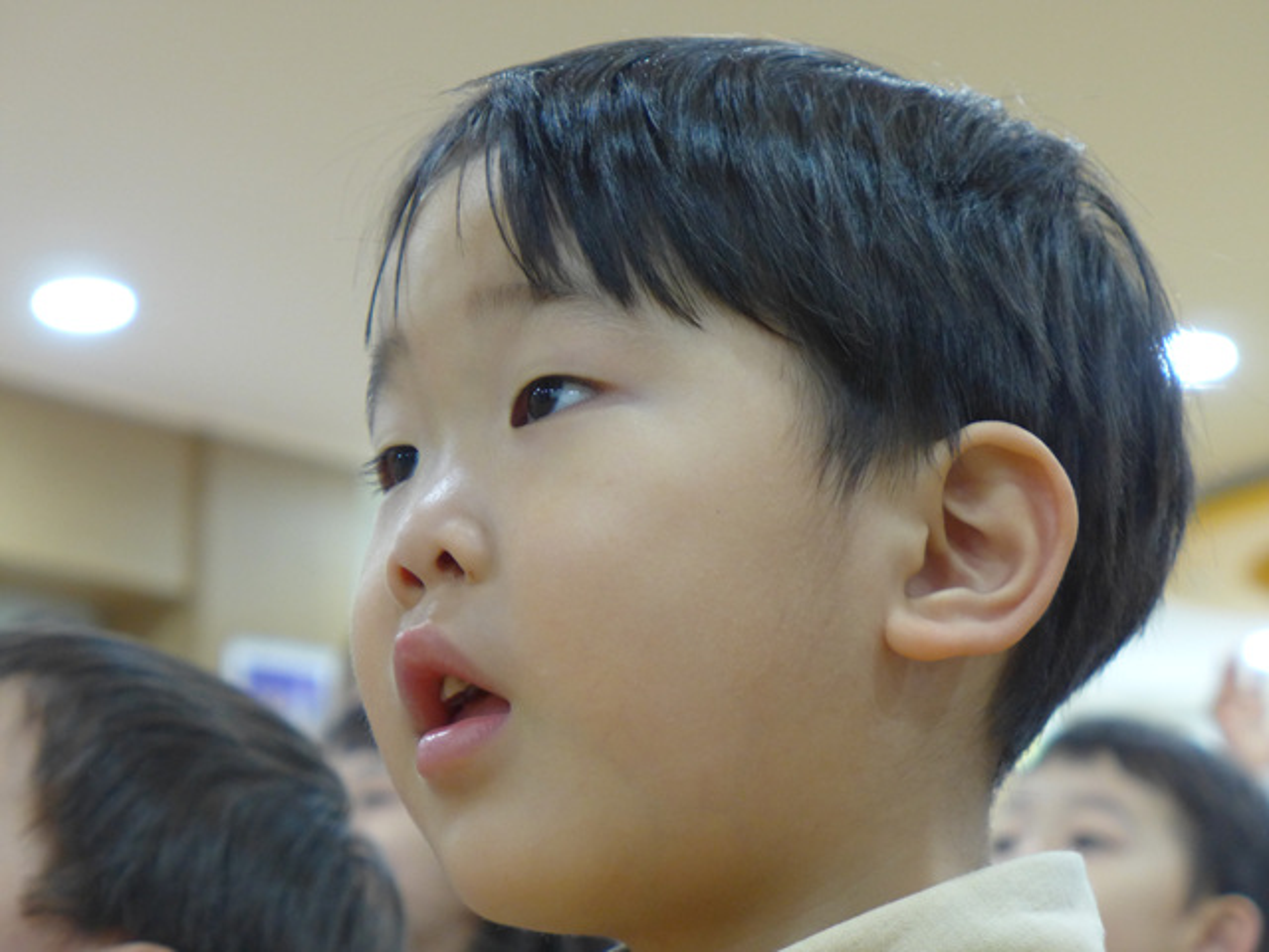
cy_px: 476
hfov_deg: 21.8
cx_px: 634
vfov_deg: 16.4
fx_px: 3299
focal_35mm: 90
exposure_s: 1/100
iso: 400
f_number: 2.3
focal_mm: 17.7
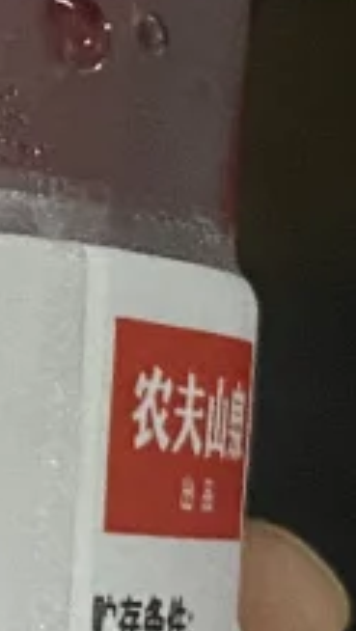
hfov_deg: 6.3
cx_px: -362
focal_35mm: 187
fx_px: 3131
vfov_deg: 11.4
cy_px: 559
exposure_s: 1/25
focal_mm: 4.25
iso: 640
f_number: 1.8
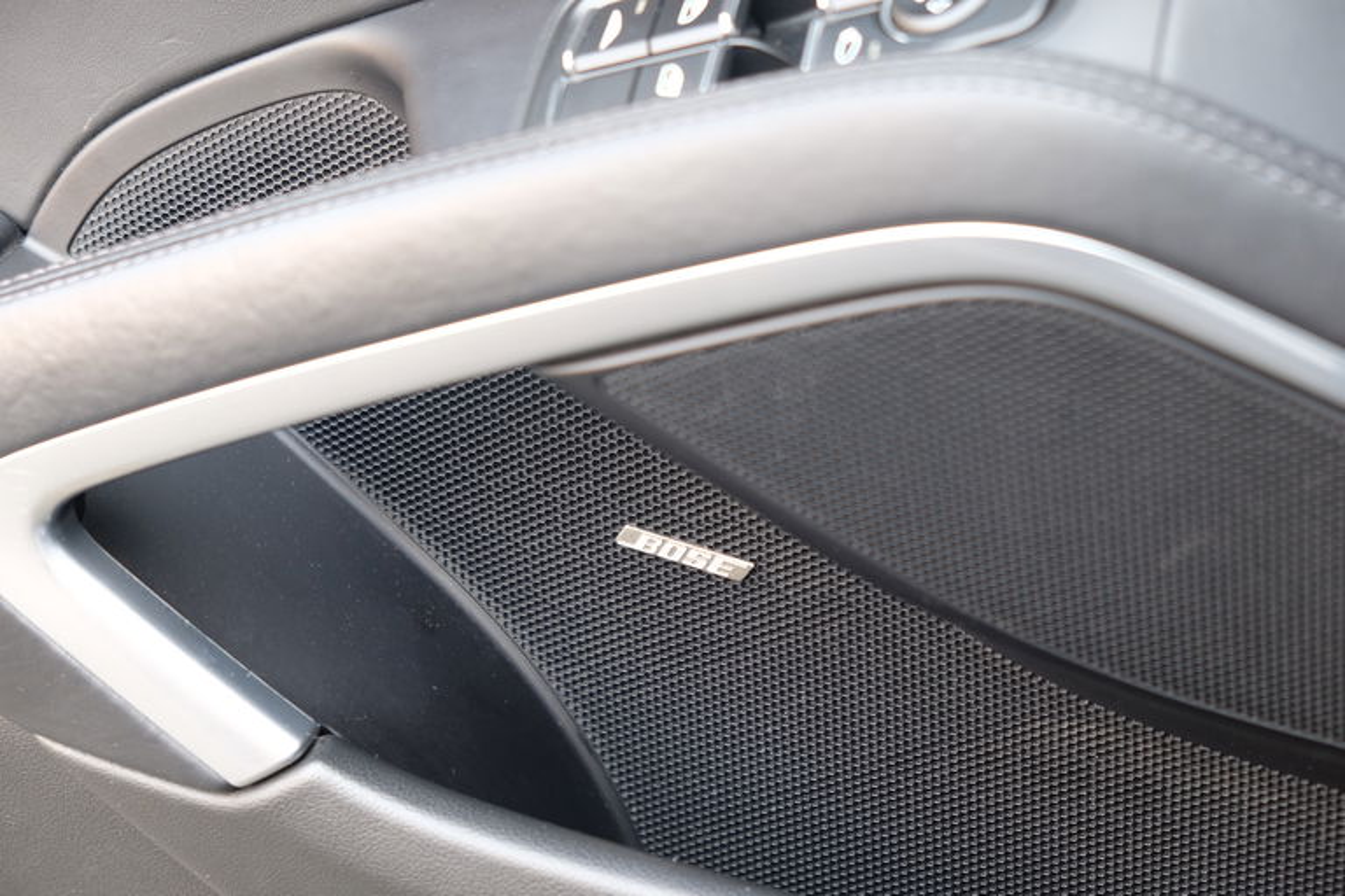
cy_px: 448
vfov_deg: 16.5
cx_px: 672
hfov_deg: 24.5
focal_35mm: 83
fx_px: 3101
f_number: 4
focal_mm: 55
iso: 640
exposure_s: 1/60
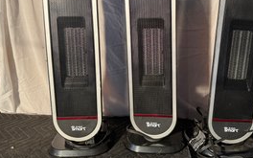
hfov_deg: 57.6
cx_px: 153
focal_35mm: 33
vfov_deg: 37.7
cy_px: 47
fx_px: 228
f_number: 1.78
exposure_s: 1/60
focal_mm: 6.76
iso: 200
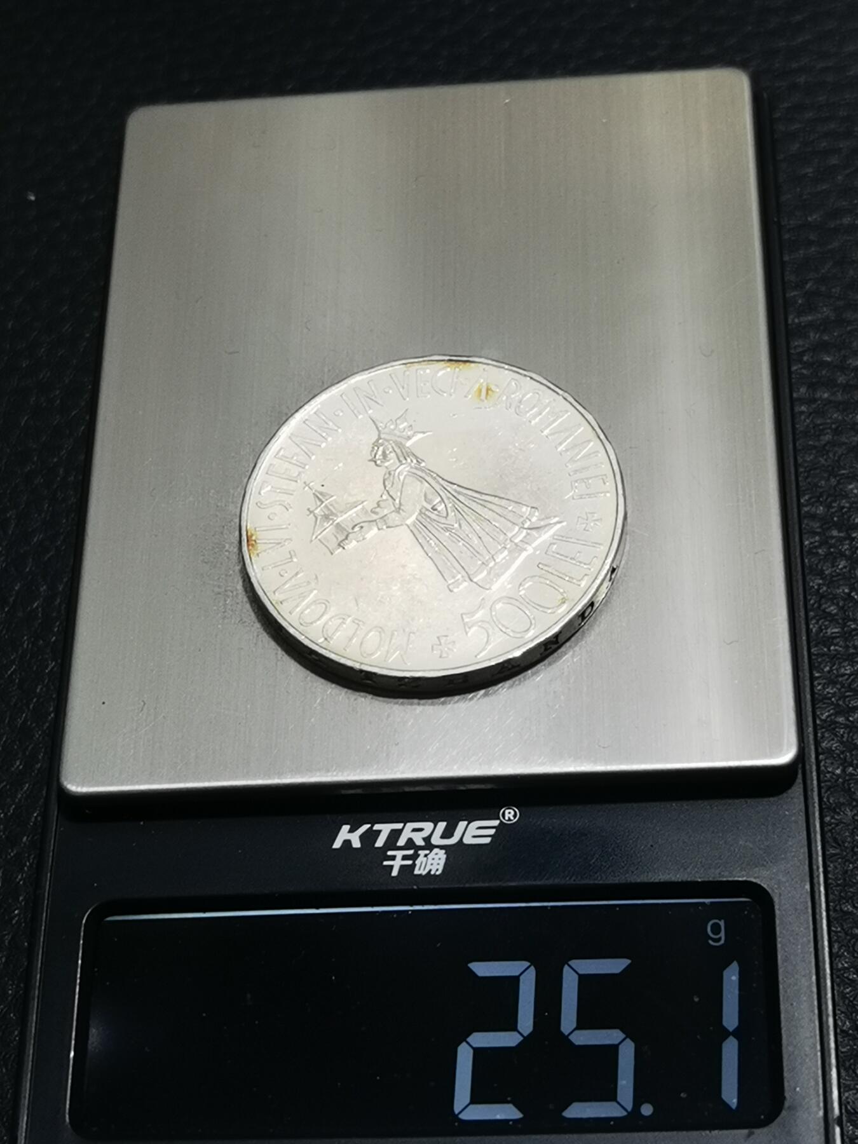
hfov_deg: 21.0
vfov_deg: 27.8
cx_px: 429
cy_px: 572
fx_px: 2313
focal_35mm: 70
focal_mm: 6.67
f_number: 1.9
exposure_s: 1/100
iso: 80
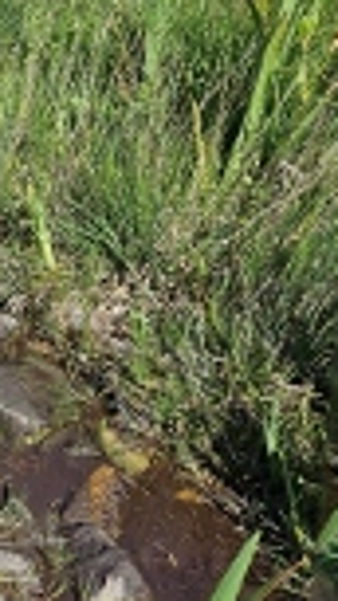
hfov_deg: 13.4
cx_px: -348
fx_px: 1228
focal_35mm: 77
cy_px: 189
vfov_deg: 27.3
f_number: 1.8
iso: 25
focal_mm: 5.4
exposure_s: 1/2032
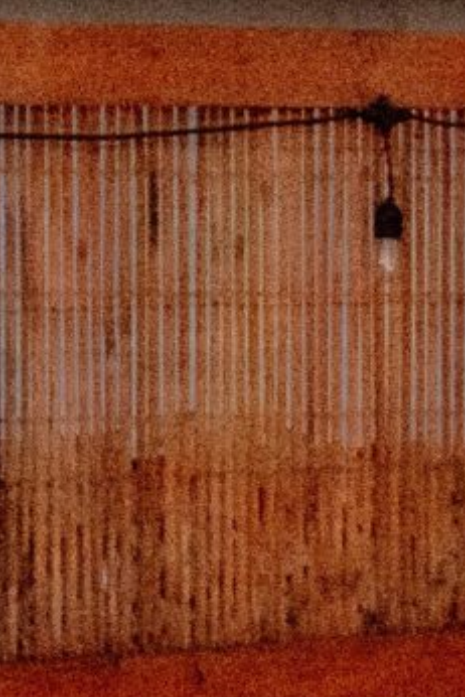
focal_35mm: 266
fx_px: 5148
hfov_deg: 4.8
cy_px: 852
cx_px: 1666
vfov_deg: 7.7
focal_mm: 24
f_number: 2.8
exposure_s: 1/100
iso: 3200
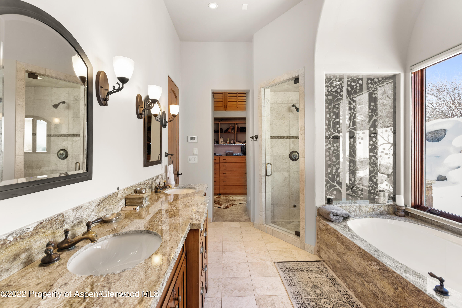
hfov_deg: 93.3
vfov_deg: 70.5
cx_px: 231
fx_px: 218
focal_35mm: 17
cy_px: 154
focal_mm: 17
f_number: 7.1
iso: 500
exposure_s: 1/15
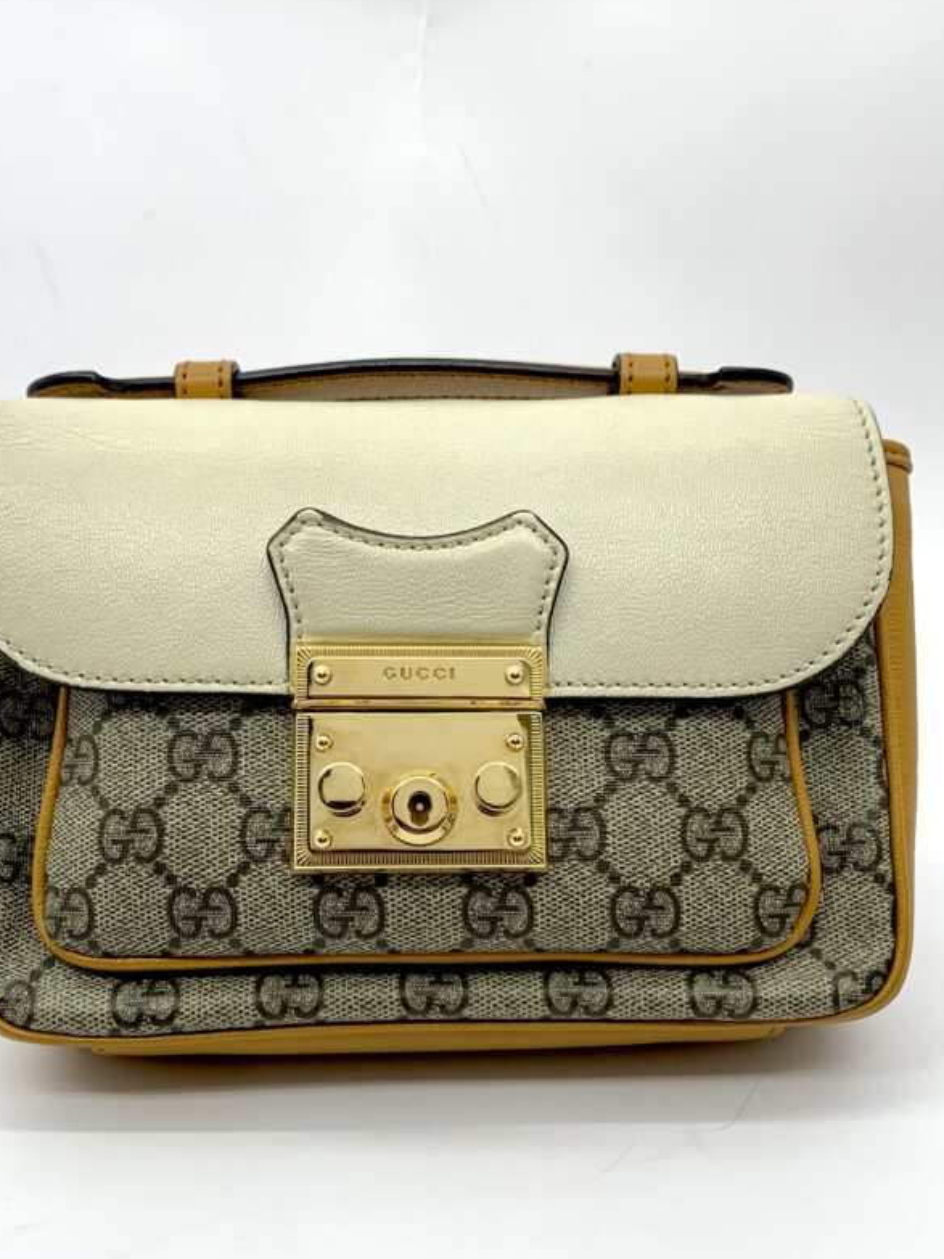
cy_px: 709
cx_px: 426
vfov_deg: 53.8
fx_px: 1237
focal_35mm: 34
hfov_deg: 41.7
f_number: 1.8
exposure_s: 1/116
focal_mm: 4.25
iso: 25
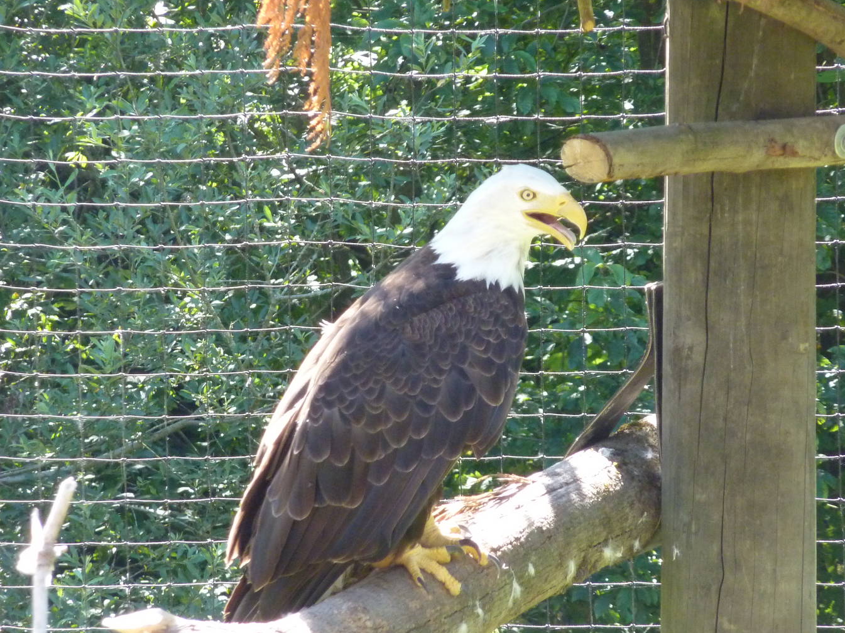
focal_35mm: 357
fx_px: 8712
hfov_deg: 5.6
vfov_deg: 4.2
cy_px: 338
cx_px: 452
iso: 400
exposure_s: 1/100
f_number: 4.9
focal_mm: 49.2
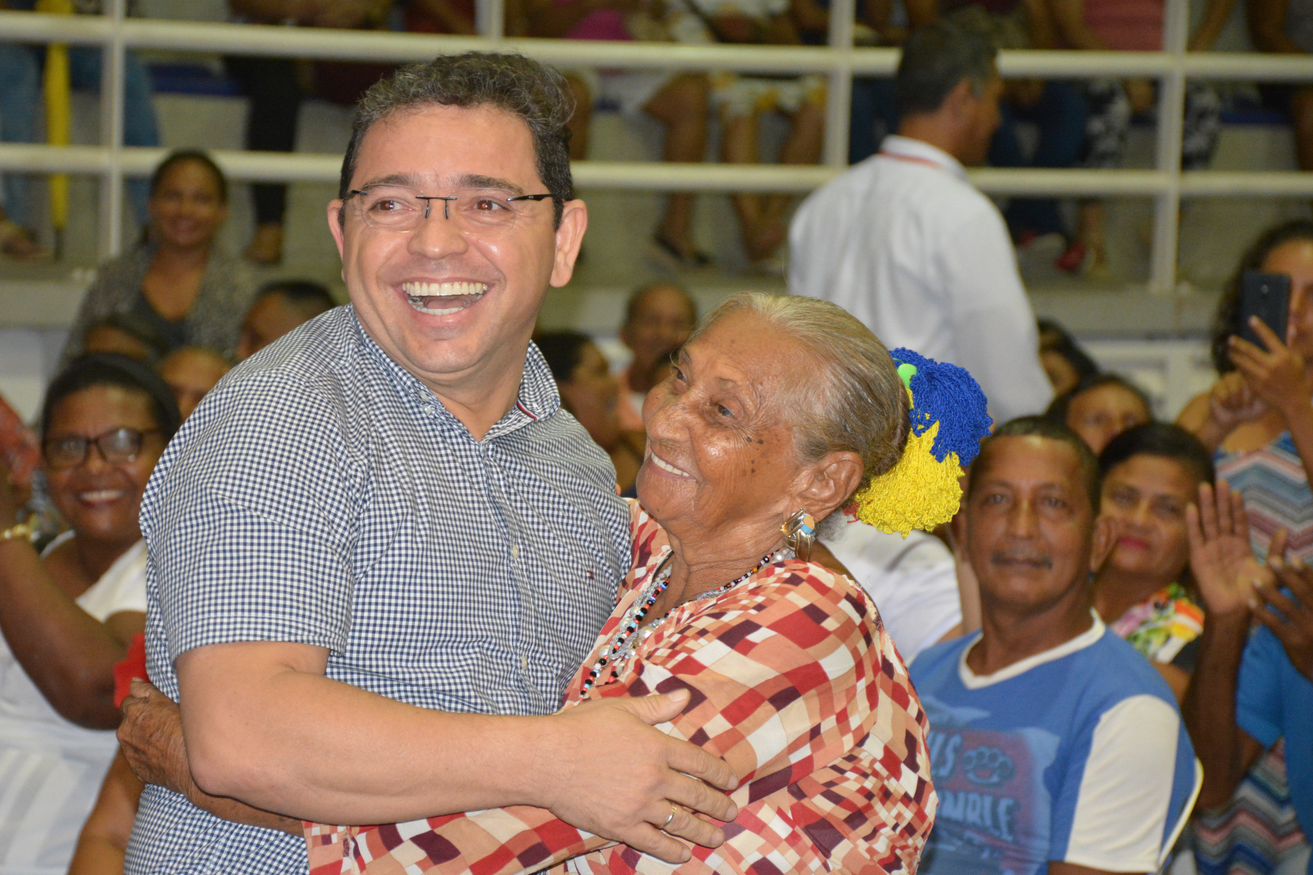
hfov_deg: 12.9
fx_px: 5819
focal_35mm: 160
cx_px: 607
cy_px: 435
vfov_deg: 8.6
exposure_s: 1/200
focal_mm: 95
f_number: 5.6
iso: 2500
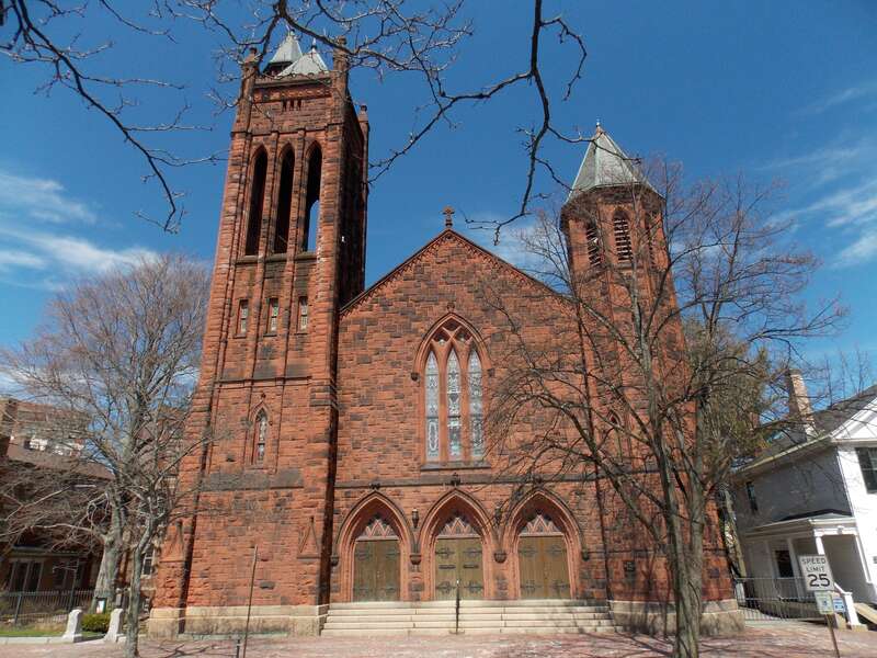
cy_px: 329
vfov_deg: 58.9
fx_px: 583
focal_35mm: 23
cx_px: 438
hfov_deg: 73.9
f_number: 3.1
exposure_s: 1/1000
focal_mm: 4
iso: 80
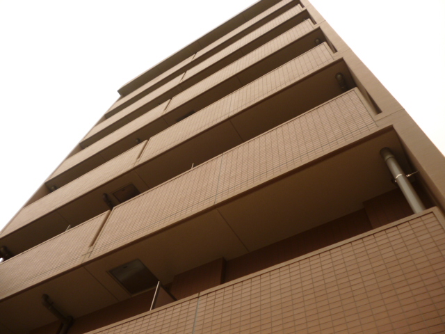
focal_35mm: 28
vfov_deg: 49.7
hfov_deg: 63.4
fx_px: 360
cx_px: 222
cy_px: 167
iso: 100
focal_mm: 5
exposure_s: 1/500
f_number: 3.1
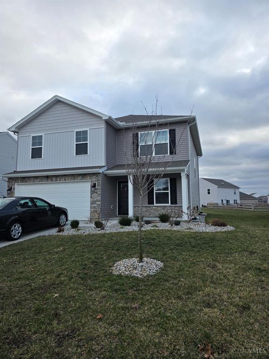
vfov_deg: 73.9
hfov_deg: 58.9
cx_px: 134
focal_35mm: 23
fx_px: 238
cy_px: 180
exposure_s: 1/3531
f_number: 1.7
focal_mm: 6.3
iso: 80
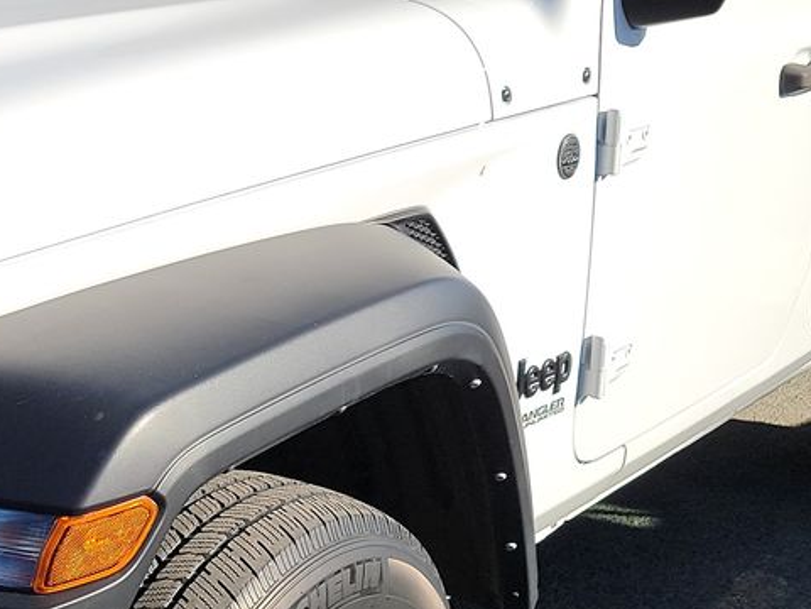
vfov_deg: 18.4
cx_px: 30
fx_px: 1874
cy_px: 310
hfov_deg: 23.5
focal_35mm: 80
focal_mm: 6.7
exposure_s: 1/877
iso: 50
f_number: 1.8
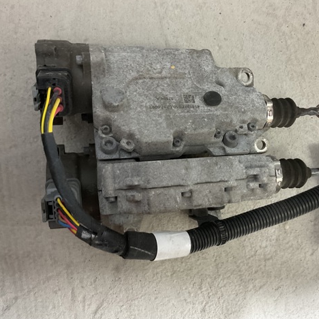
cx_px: 189
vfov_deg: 47.2
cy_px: 157
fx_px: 365
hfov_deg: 47.0
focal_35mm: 35
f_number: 1.8
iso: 250
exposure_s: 1/50
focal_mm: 3
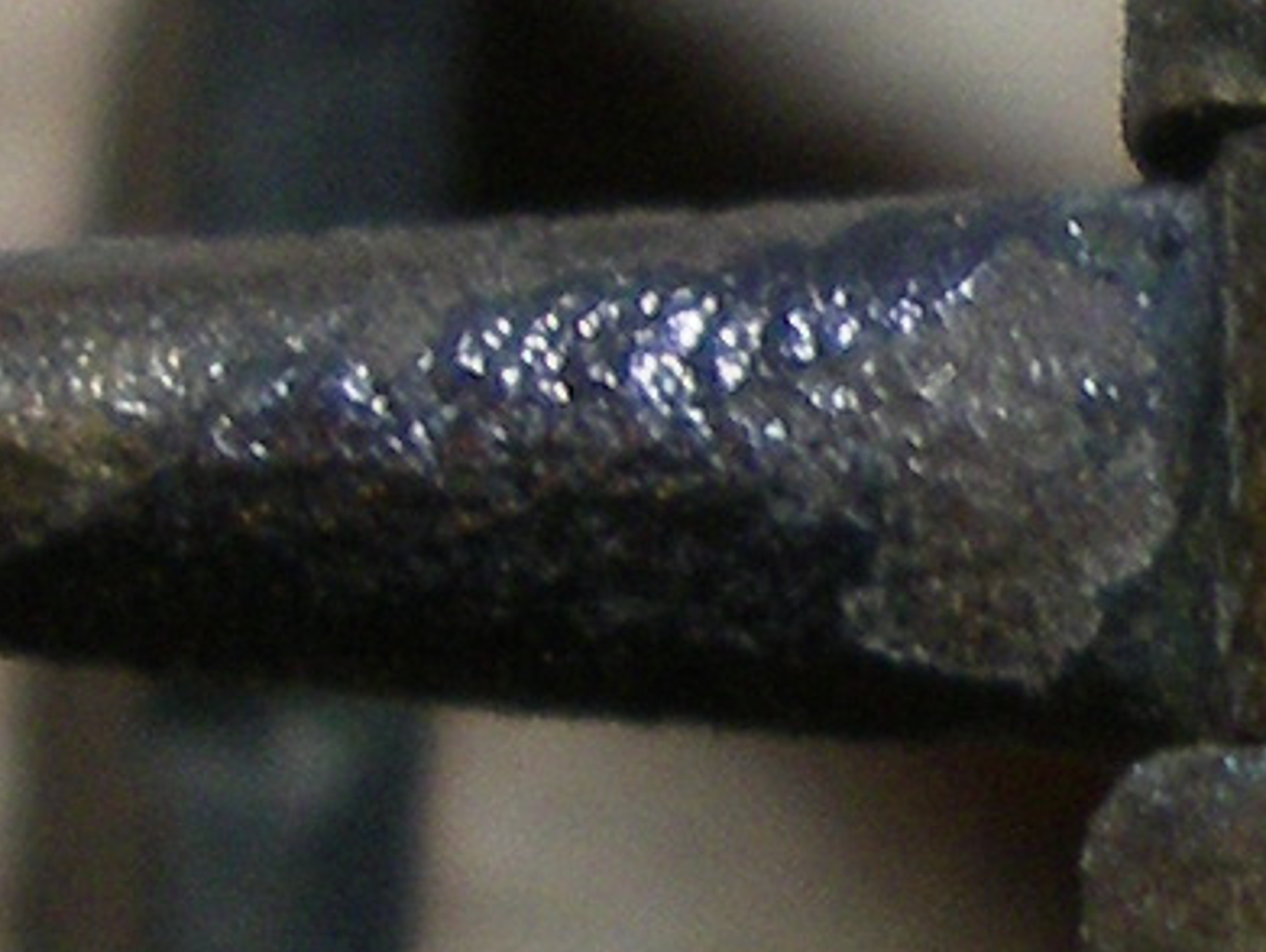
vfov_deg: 5.2
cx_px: 1710
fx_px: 10579
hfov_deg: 6.8
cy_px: 450
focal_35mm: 289
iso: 160
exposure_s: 1/40
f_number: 2.8
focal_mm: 7.8
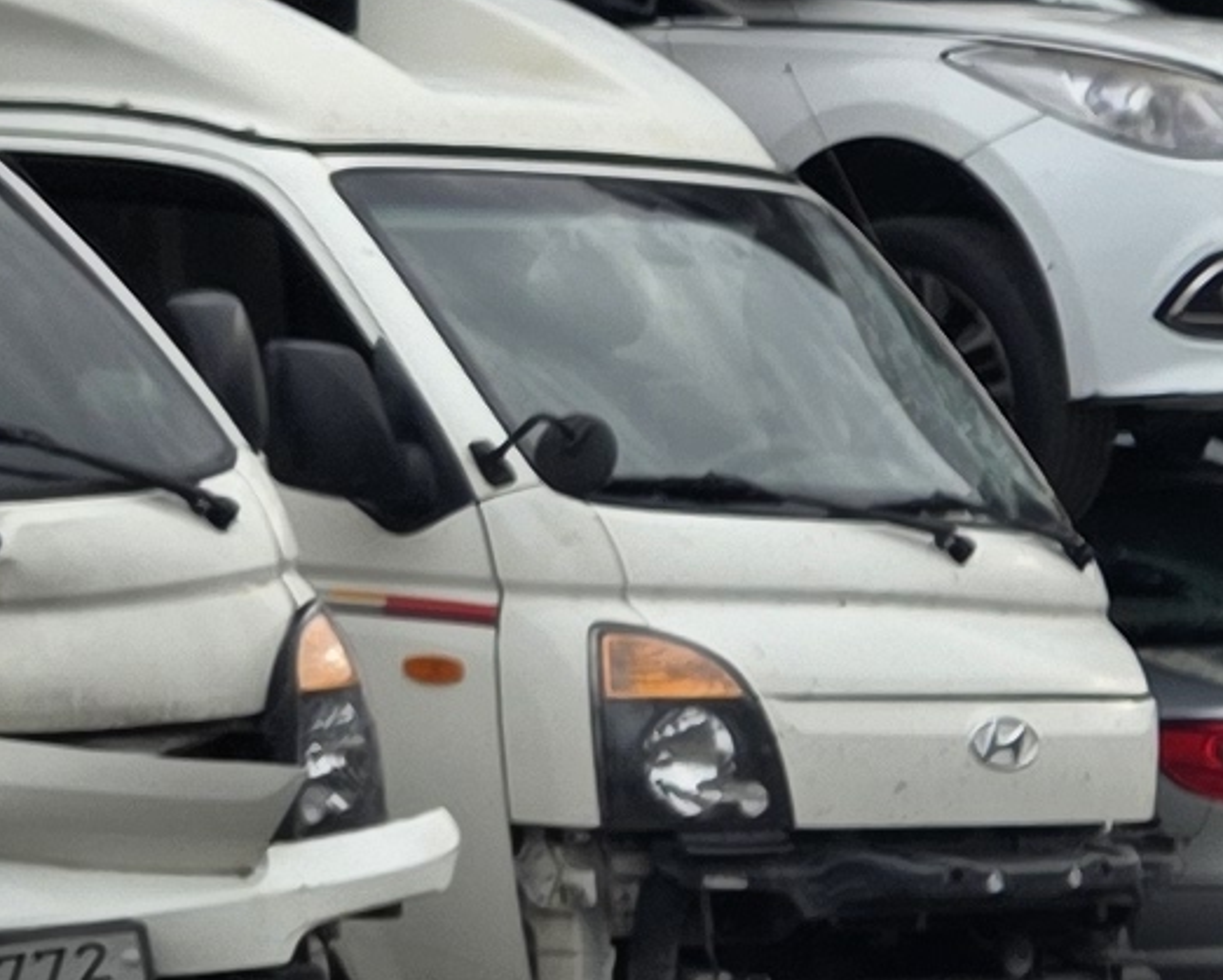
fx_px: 6228
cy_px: 2323
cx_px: 3535
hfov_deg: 9.2
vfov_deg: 8.3
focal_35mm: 172
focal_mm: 6.3
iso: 12
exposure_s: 1/156
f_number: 1.7
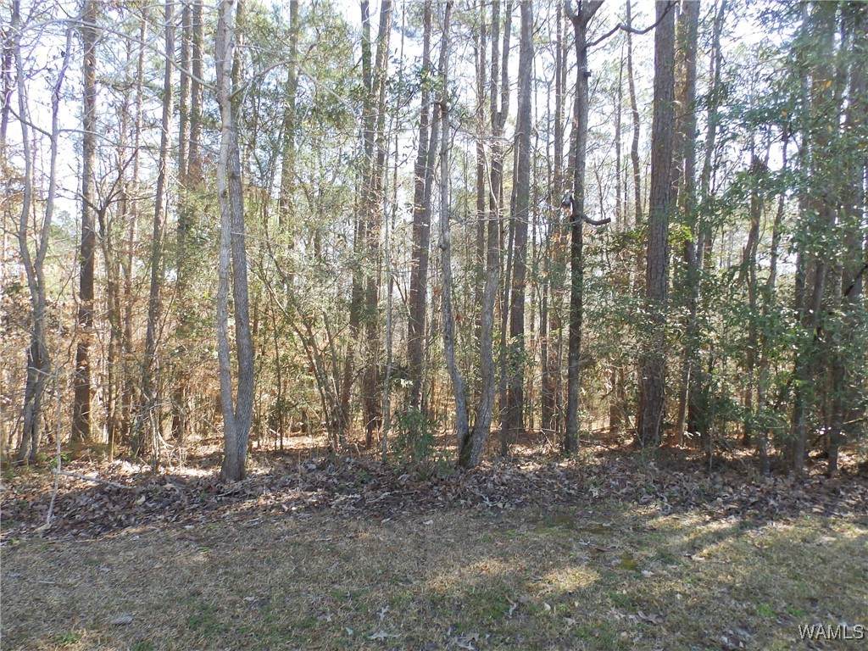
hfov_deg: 76.4
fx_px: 552
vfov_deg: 61.1
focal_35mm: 22
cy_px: 326
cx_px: 434
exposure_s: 1/80
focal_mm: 4
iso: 80
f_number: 3.4
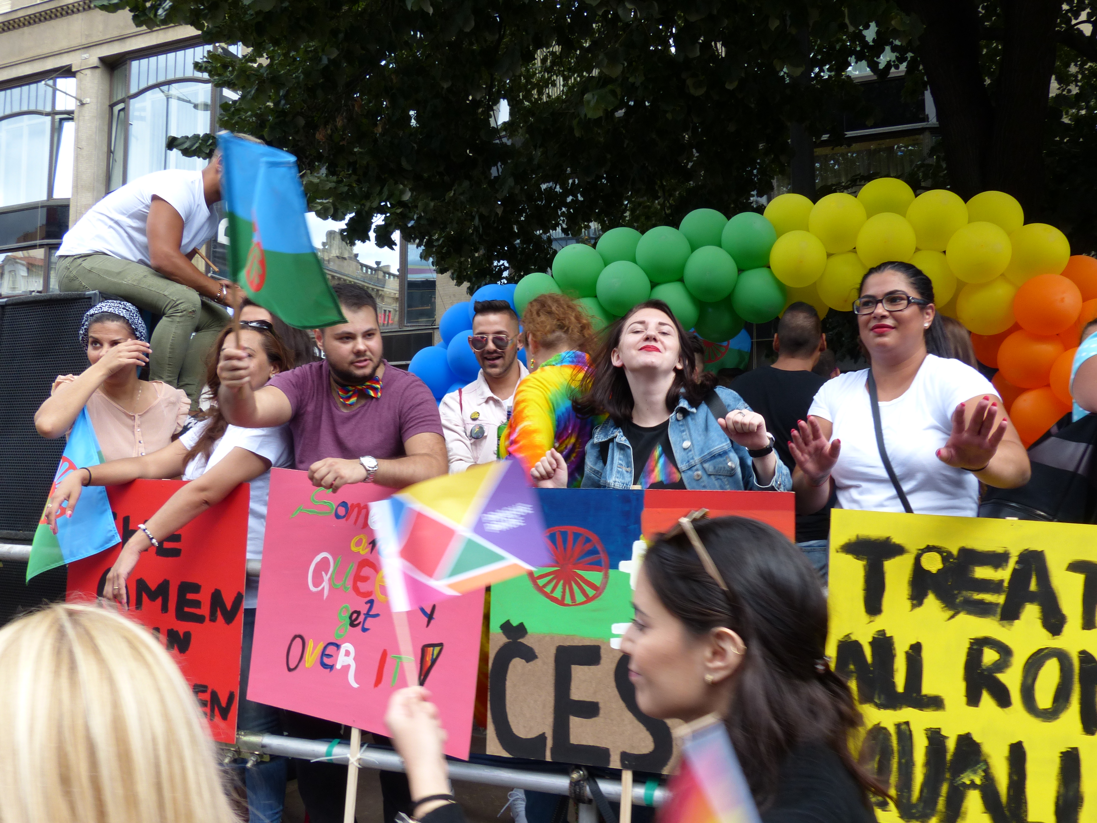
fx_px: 887
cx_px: 548
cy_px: 412
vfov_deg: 49.7
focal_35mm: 28
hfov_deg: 63.4
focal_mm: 5.1
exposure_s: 1/125
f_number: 4
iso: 100
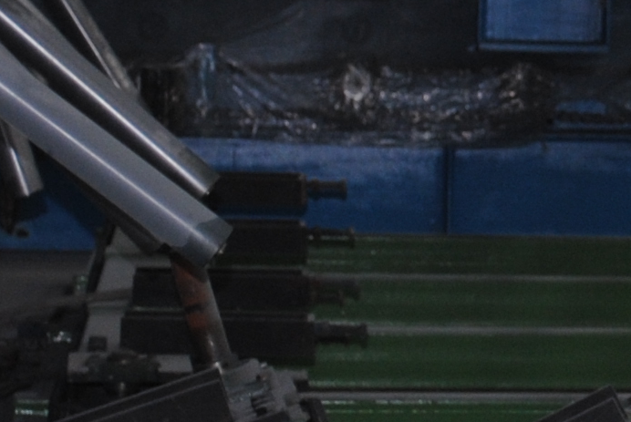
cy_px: 5
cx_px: 1035
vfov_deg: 4.6
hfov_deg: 6.7
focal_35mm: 302
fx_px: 5299
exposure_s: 1/60
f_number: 5
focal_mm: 36
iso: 200
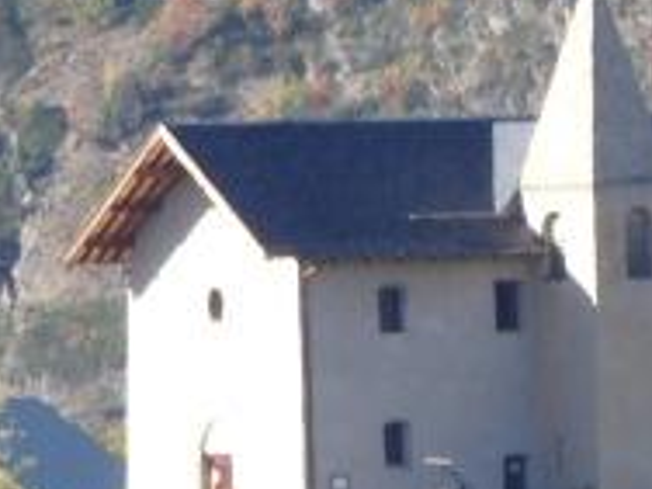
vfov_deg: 1.0
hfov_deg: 1.4
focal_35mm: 1419
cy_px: 312
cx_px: 576
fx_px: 26727
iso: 100
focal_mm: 96.2
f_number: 6.1
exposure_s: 1/125
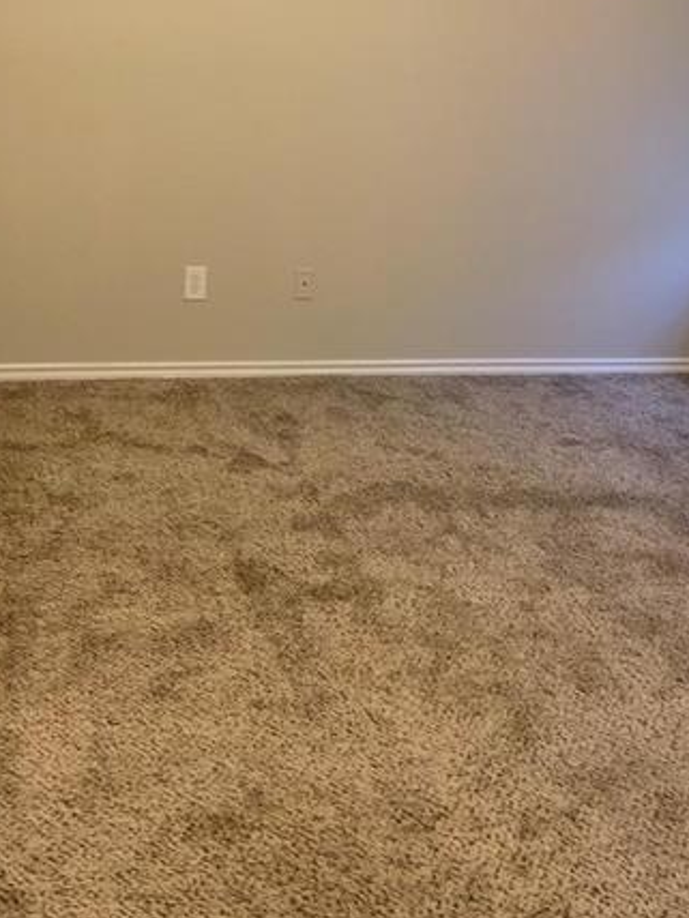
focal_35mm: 52
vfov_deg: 36.1
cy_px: 240
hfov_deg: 28.0
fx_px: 1380
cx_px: 318
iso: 100
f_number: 1.8
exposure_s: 1/60
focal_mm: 3
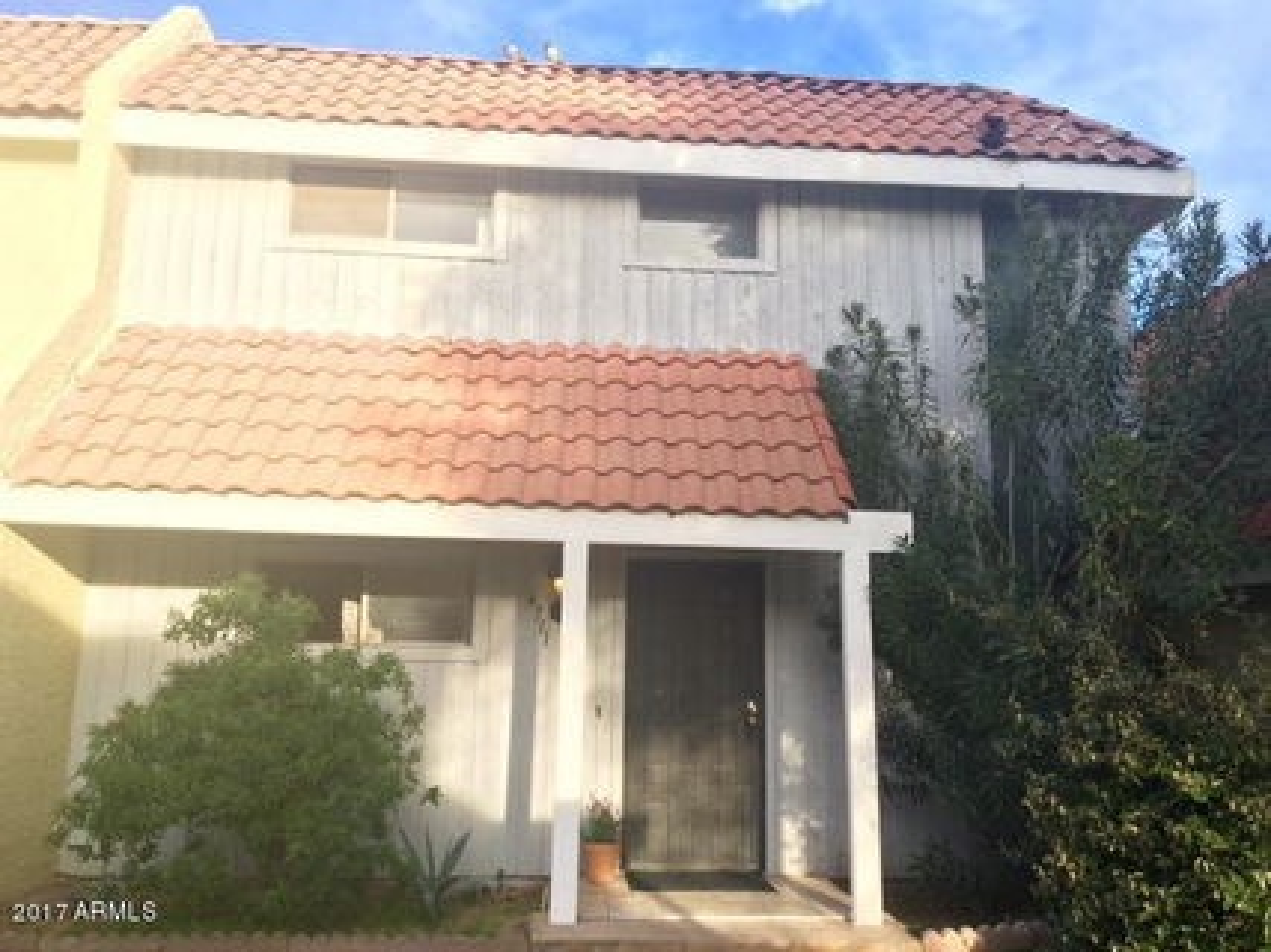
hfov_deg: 61.7
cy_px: 476
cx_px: 636
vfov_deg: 48.2
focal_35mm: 29
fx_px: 1064
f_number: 2.2
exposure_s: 1/225
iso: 25
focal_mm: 4.15
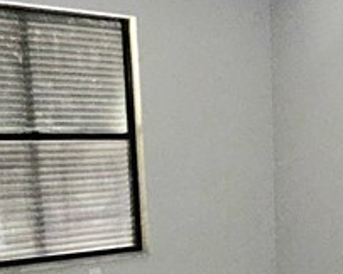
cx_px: 333
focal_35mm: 64
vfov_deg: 22.9
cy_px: 274
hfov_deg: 28.0
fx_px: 649
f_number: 2.2
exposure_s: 1/30
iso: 500
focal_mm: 1.74
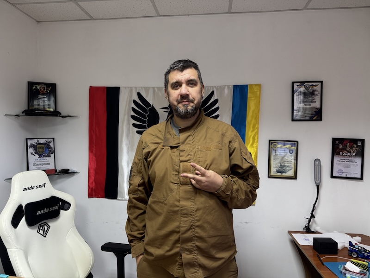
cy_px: 139
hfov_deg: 71.6
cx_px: 185
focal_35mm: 24
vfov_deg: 56.8
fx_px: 257
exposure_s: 1/61
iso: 200
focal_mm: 6.76
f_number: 1.78
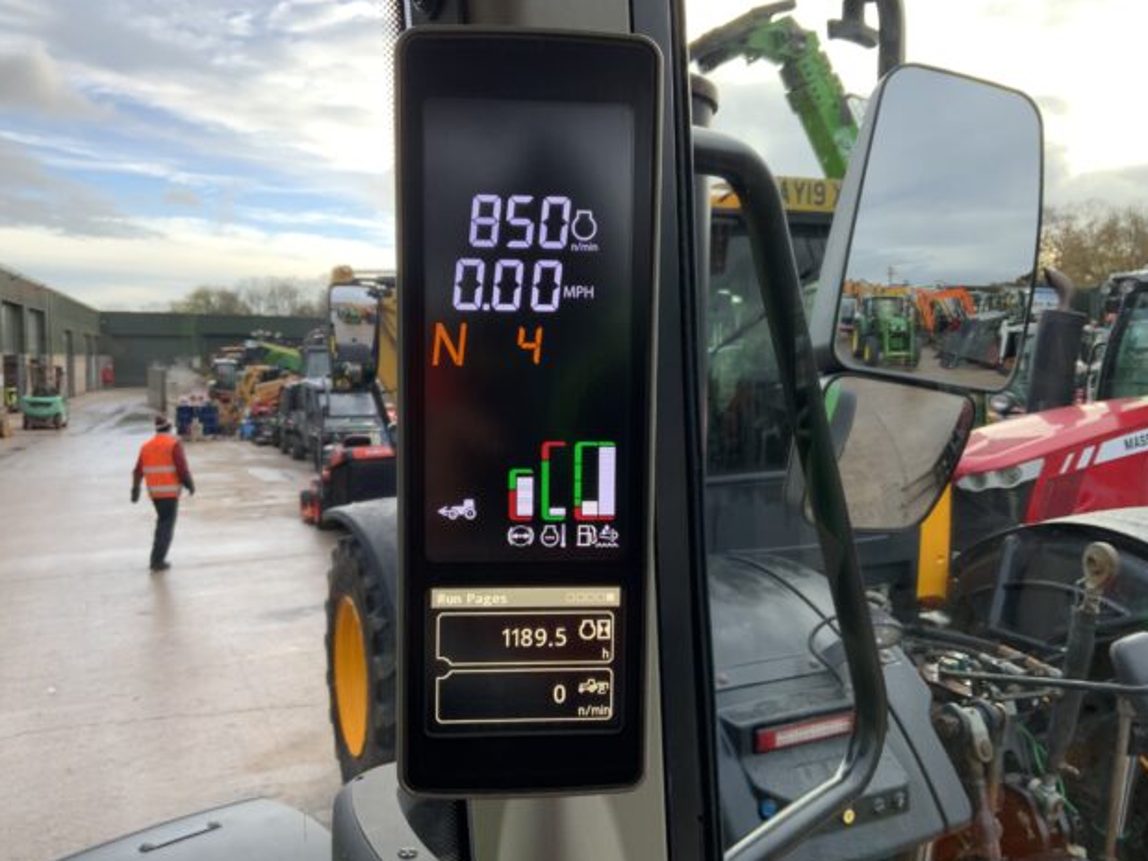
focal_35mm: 30
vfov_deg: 46.8
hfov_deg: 60.0
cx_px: 590
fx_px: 995
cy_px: 427
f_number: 1.8
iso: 16
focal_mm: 3
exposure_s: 1/128
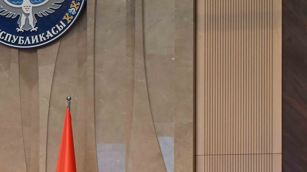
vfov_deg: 5.3
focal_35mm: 229
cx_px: -141
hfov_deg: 9.2
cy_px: 232
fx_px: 1864
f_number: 3.5
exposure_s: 1/200
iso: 1250
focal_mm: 70
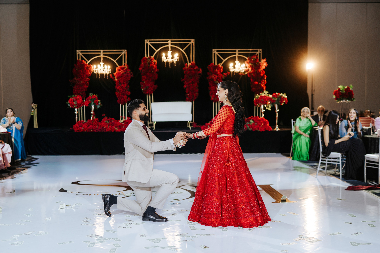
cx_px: 190
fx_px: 528
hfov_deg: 39.6
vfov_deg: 27.0
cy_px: 126
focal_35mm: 50
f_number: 2
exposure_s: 1/200
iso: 640
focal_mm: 50
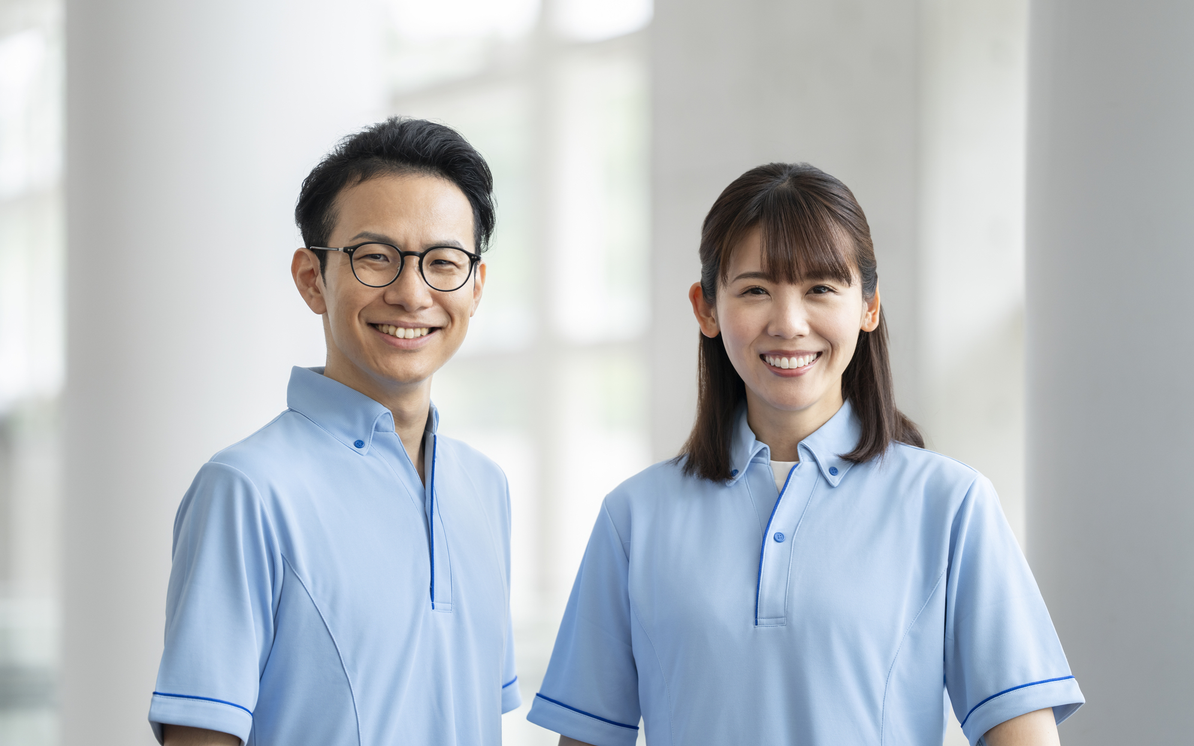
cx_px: 597
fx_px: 5858
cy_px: 392
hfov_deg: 11.6
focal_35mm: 180
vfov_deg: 7.3
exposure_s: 1/160
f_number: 2.8
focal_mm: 176
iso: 320
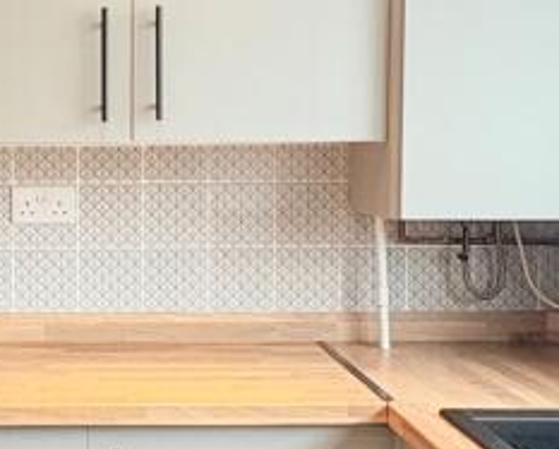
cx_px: 98
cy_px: 231
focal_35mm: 60
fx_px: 994
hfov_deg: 30.5
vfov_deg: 25.4
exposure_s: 1/50
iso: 320
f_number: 2.2
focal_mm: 2.22
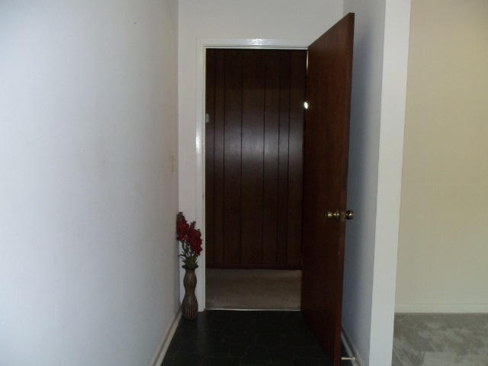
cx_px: 244
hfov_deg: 61.7
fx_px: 409
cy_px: 183
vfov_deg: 48.2
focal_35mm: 29
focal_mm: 5.2
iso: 100
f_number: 3.4
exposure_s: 1/30
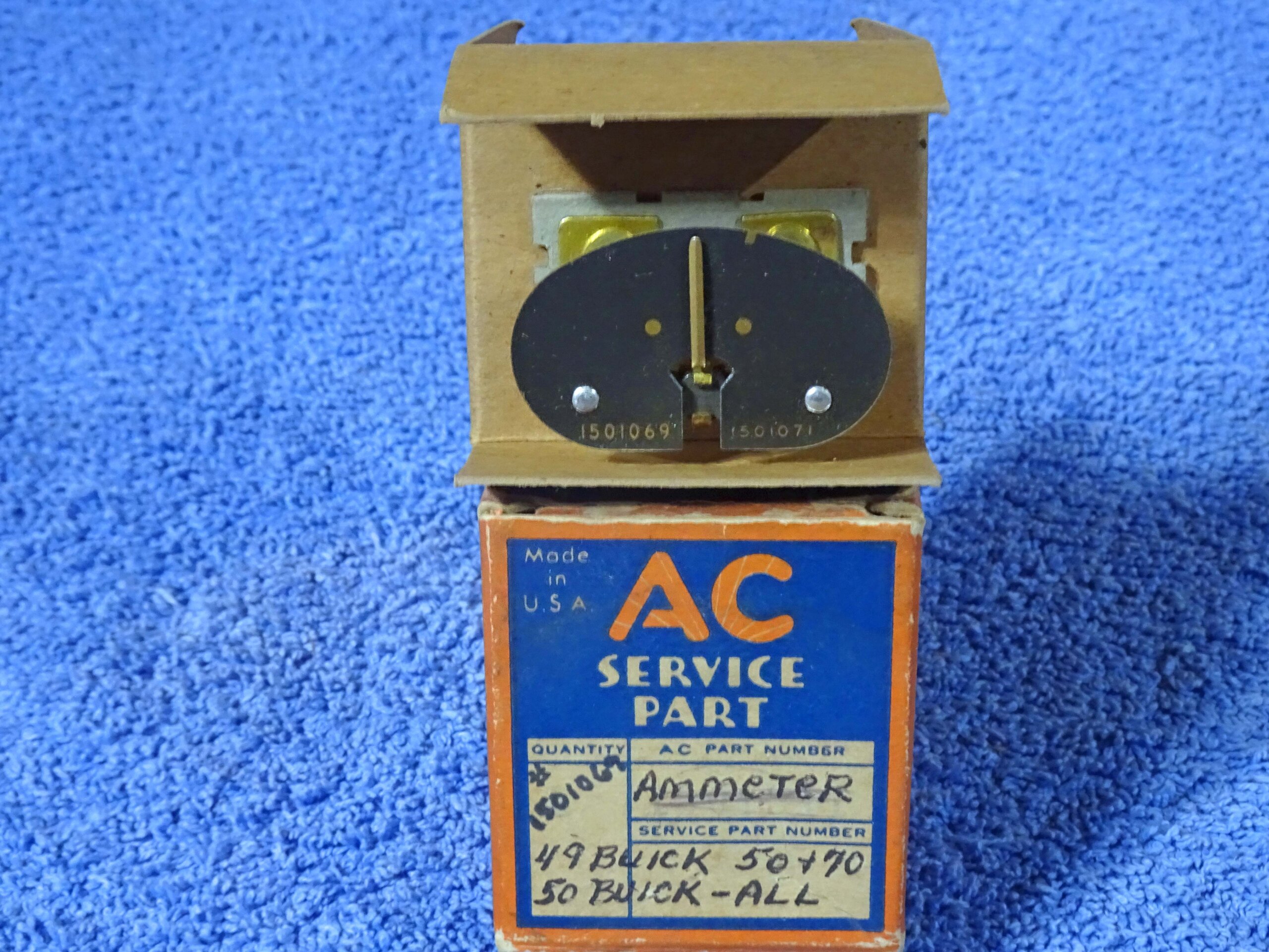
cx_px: 634
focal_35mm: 62
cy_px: 476
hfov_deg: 31.2
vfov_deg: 23.7
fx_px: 2273
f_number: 4.5
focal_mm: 10.59
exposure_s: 1/13
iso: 800
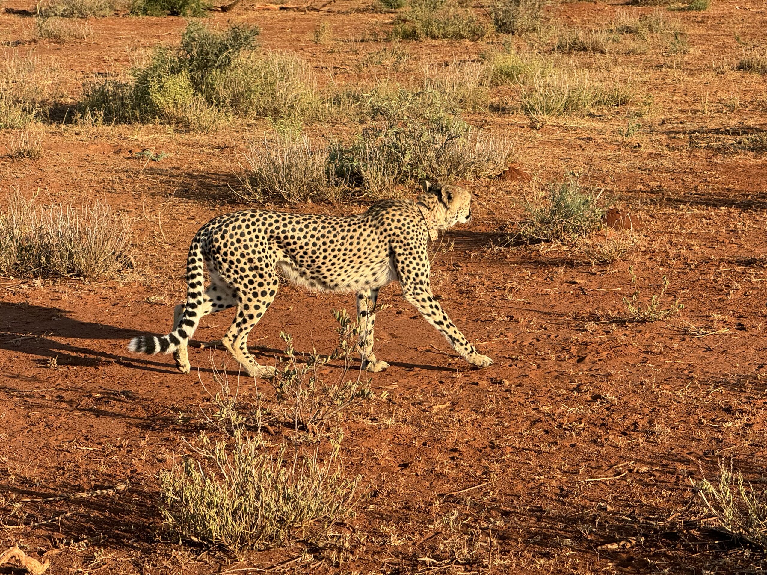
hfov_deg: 16.4
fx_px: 2659
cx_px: 384
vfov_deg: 12.3
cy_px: 288
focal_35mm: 120
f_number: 2.8
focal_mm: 15.66
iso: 50
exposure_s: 1/567
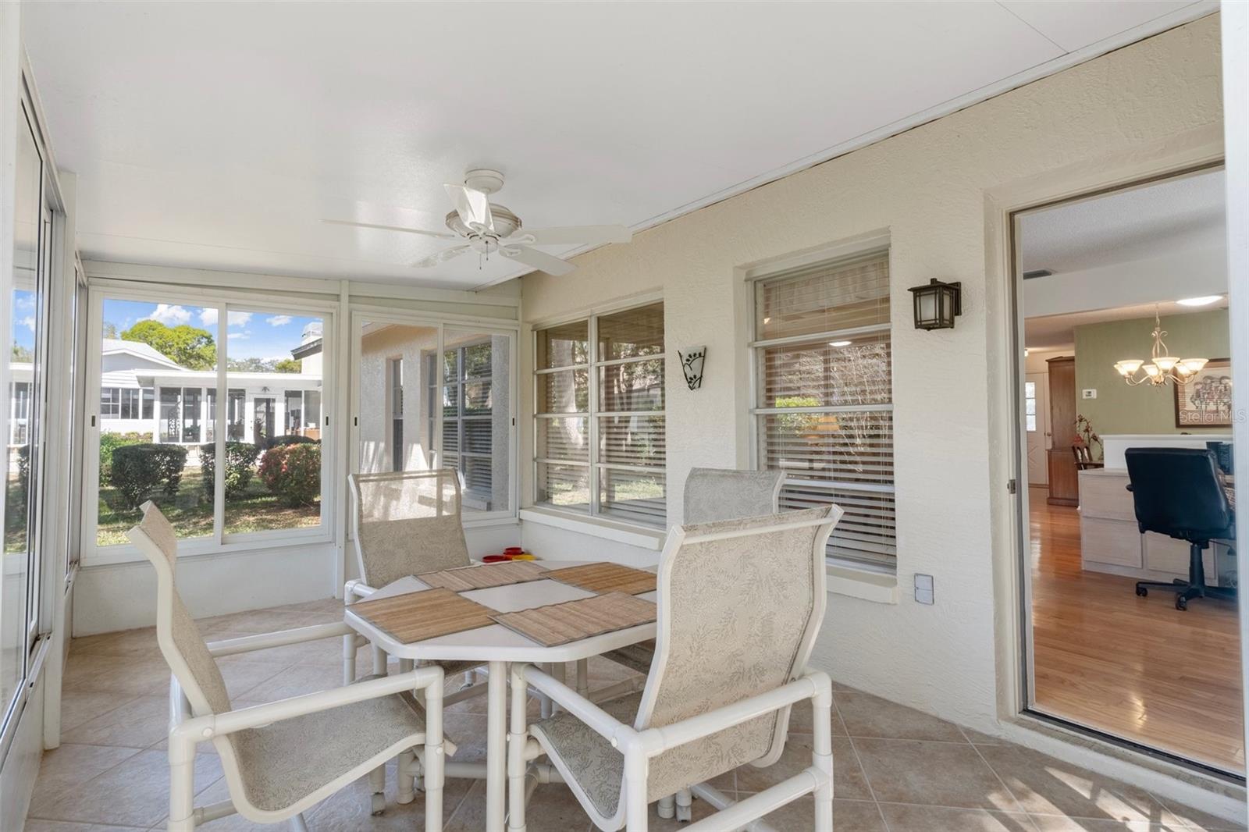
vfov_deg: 67.4
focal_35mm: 18
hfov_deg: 90.0
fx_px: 624
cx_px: 624
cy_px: 416
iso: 320
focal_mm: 12
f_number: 8
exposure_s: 1/250
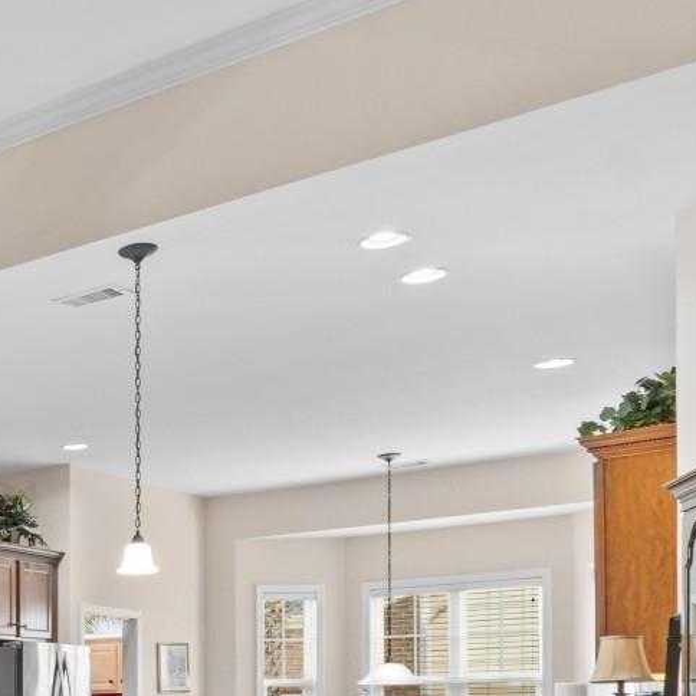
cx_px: -387
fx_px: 1228
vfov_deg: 29.4
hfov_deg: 23.9
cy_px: 705
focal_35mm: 54
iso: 100
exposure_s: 1/1.25
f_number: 5
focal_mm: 13
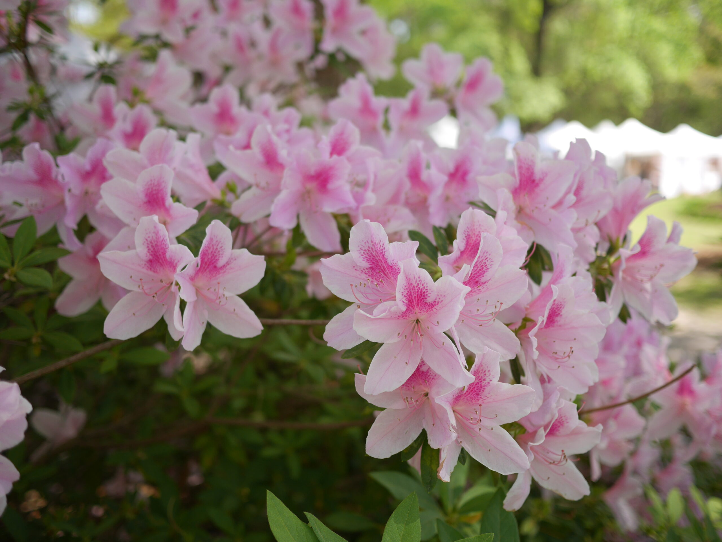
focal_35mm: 40
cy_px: 271
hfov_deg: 46.8
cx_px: 361
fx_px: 835
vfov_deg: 36.0
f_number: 1.8
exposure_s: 1/1300
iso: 200
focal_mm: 20
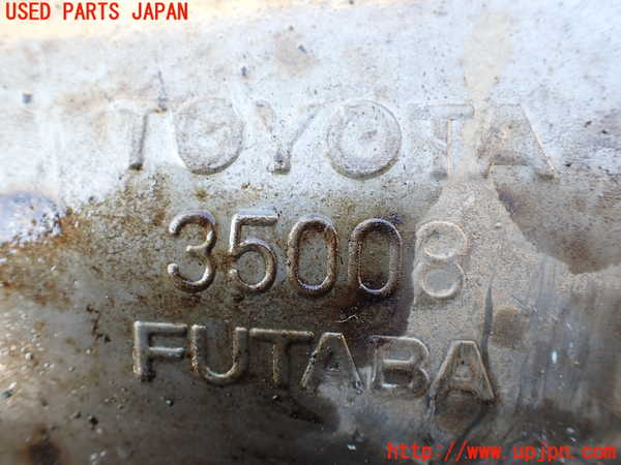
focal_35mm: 30
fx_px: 538
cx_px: 310
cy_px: 232
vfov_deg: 46.8
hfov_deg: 60.0
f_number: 2.3
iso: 160
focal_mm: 5.4
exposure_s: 1/125
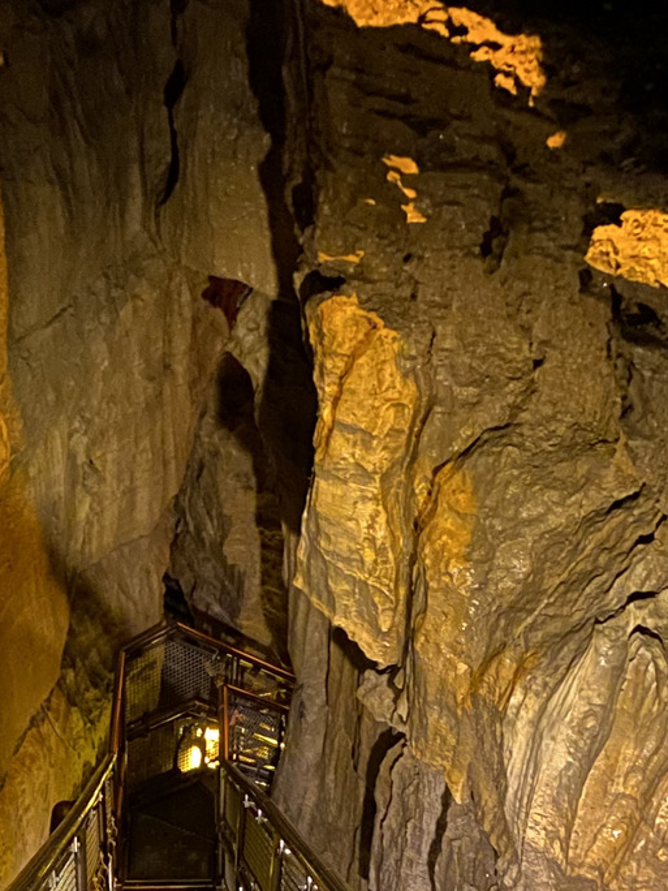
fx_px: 1955
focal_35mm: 76
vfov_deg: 23.0
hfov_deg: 19.3
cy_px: 1133
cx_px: 184
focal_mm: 4.25
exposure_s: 1/8
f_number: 1.8
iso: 500
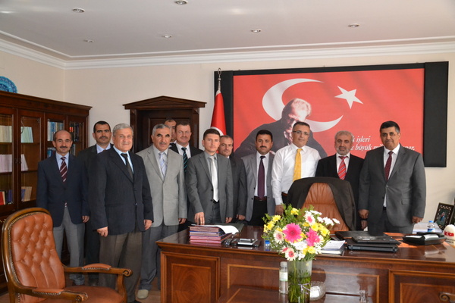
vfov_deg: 40.0
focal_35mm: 33
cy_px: 152
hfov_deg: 57.2
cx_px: 228
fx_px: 417
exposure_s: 1/60
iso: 3200
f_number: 3.8
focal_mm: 22
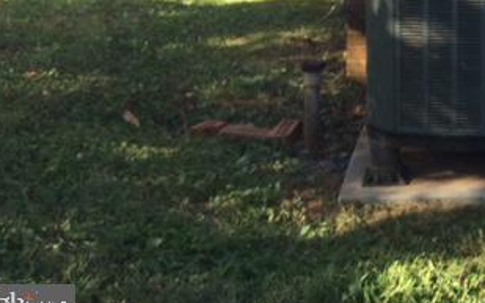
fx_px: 899
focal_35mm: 68
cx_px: 455
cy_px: -52
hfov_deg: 28.8
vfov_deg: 18.2
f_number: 2.4
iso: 50
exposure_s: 1/120
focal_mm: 3.3
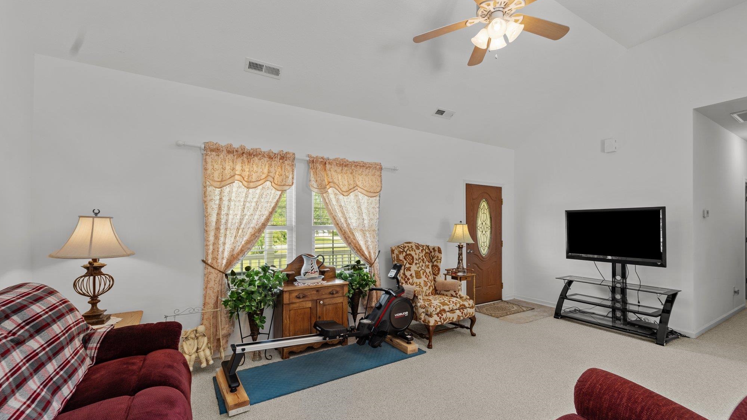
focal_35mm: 15
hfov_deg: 103.0
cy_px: 228
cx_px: 376
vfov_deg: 70.4
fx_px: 297
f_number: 8
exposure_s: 1/2.5
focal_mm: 14
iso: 100
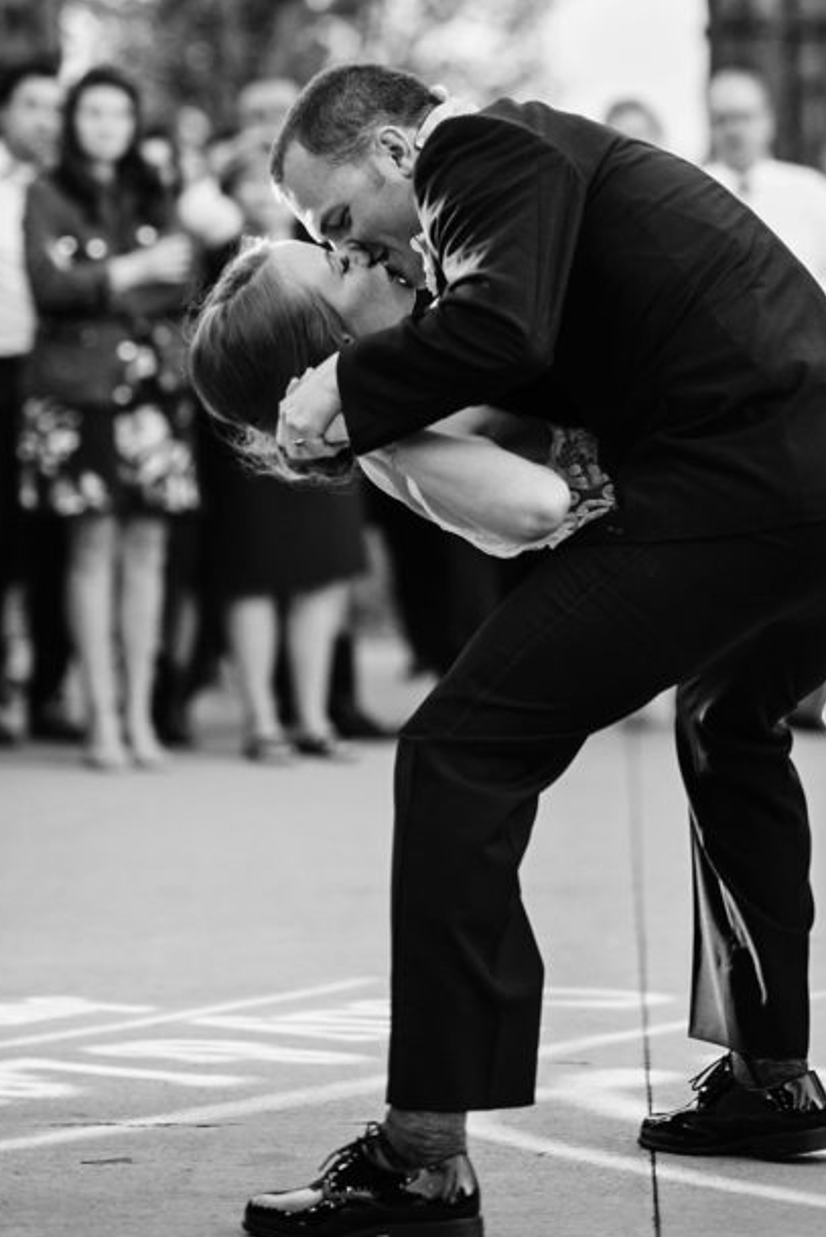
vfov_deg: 14.3
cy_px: 317
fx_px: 4913
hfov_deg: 9.6
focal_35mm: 143
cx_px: 566
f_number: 2
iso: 400
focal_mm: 85
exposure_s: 1/320
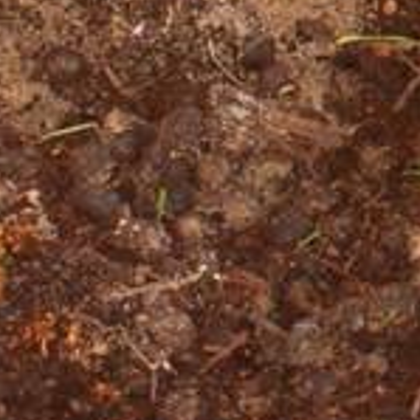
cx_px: 922
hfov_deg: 3.6
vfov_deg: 3.6
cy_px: -180
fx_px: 6658
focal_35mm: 485
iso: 125
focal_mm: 16.8
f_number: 4.6
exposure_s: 1/90
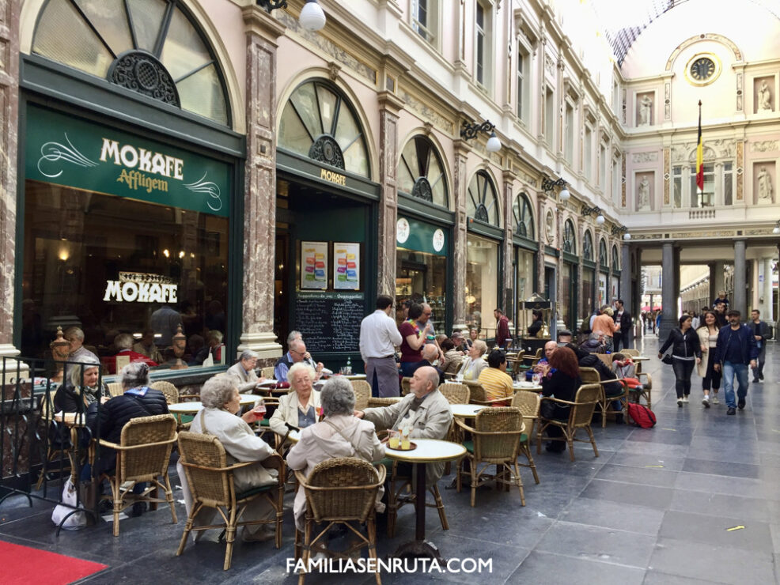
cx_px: 390
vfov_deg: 48.2
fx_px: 654
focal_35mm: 29
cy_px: 292
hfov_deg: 61.6
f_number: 2.2
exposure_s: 1/100
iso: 50
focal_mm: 4.15
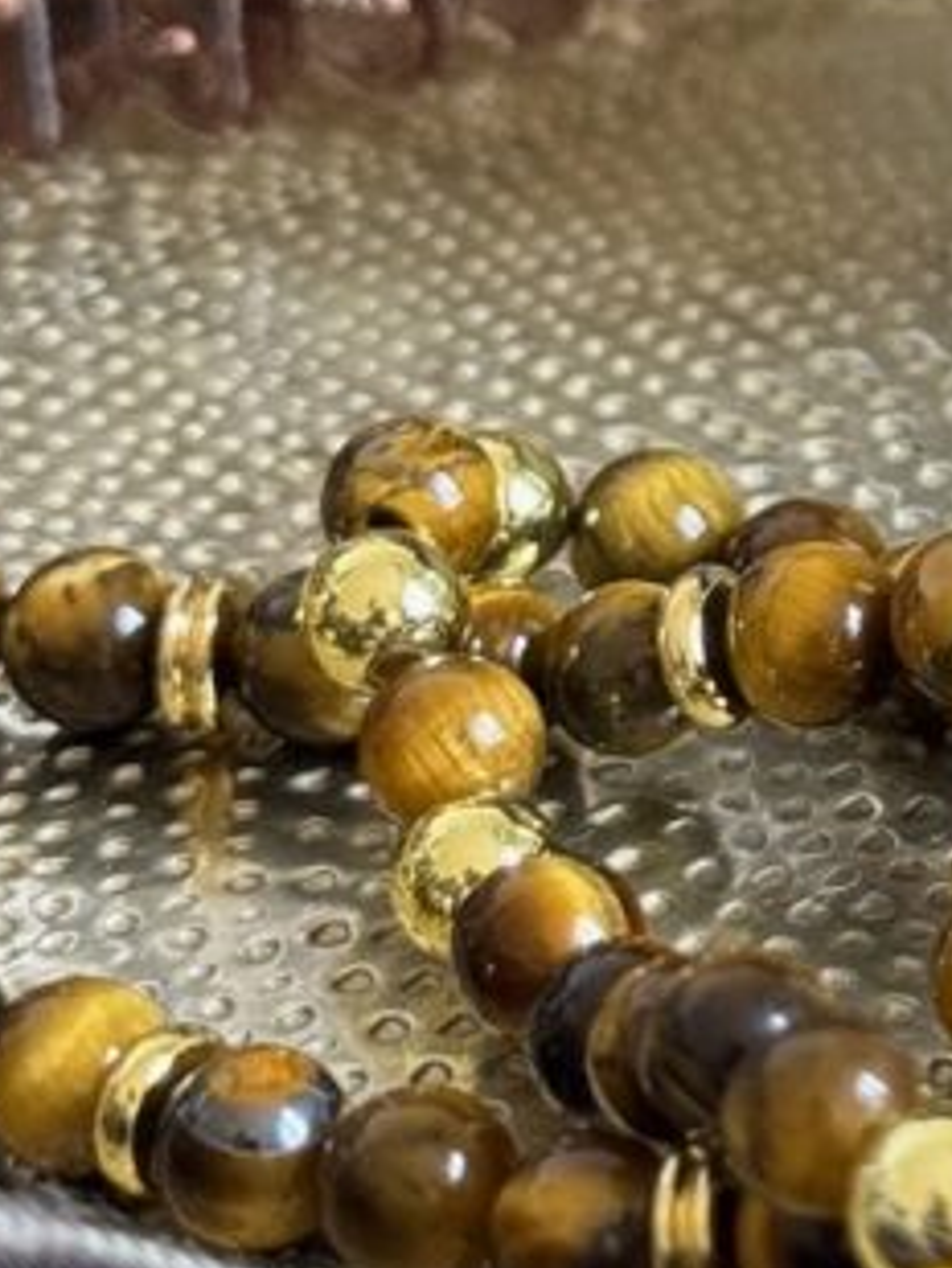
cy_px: 111
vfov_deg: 12.3
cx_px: 1518
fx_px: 5826
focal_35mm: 159
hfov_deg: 9.1
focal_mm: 6.76
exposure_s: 1/40
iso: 400
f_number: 1.78
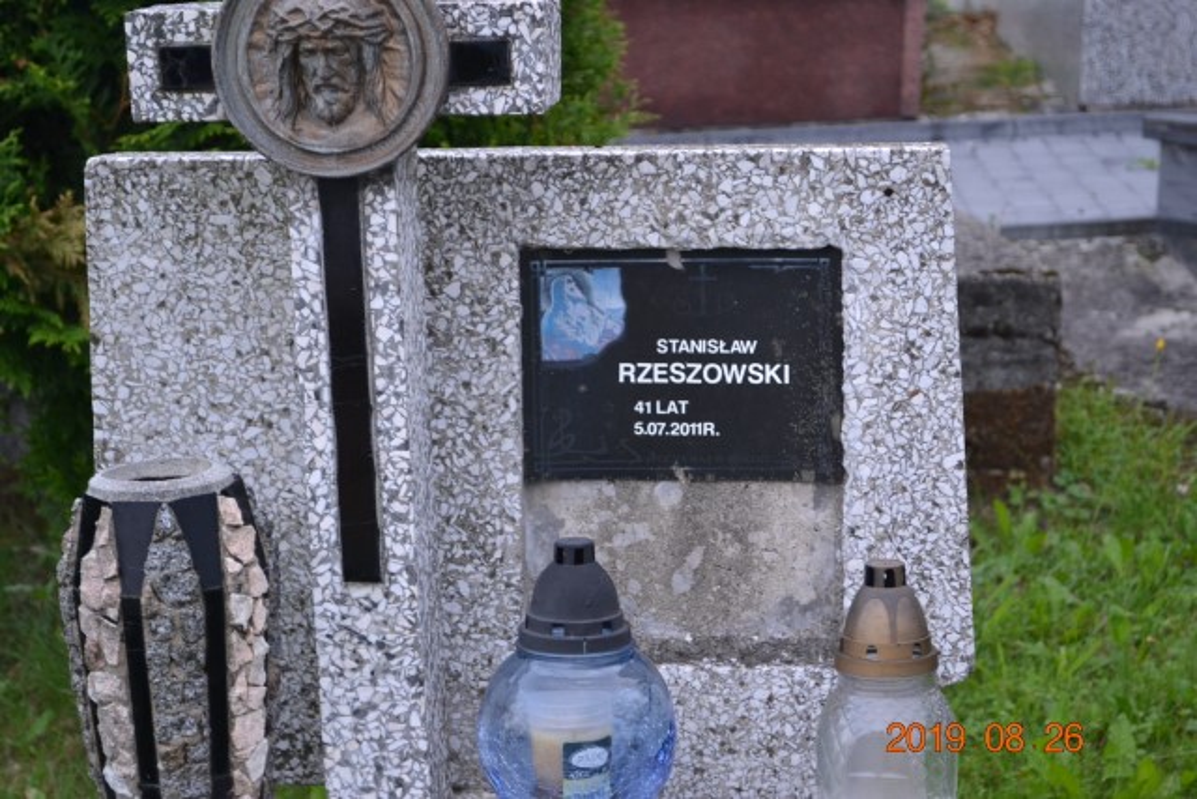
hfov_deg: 24.6
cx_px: 598
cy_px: 400
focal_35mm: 82
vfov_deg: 16.6
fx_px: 2744
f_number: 5.6
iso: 800
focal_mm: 55
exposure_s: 1/60
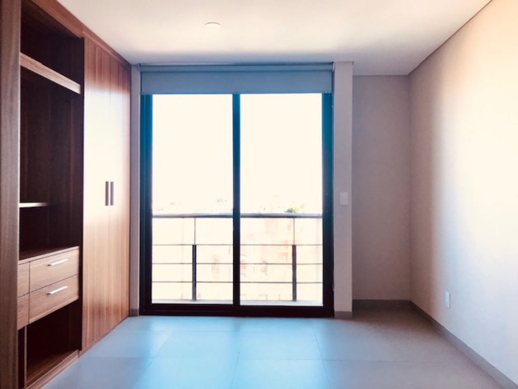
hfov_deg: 63.4
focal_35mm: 28
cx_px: 259
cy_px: 194
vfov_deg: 49.7
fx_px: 419
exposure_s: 1/144
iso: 20
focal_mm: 3.99
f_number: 1.8
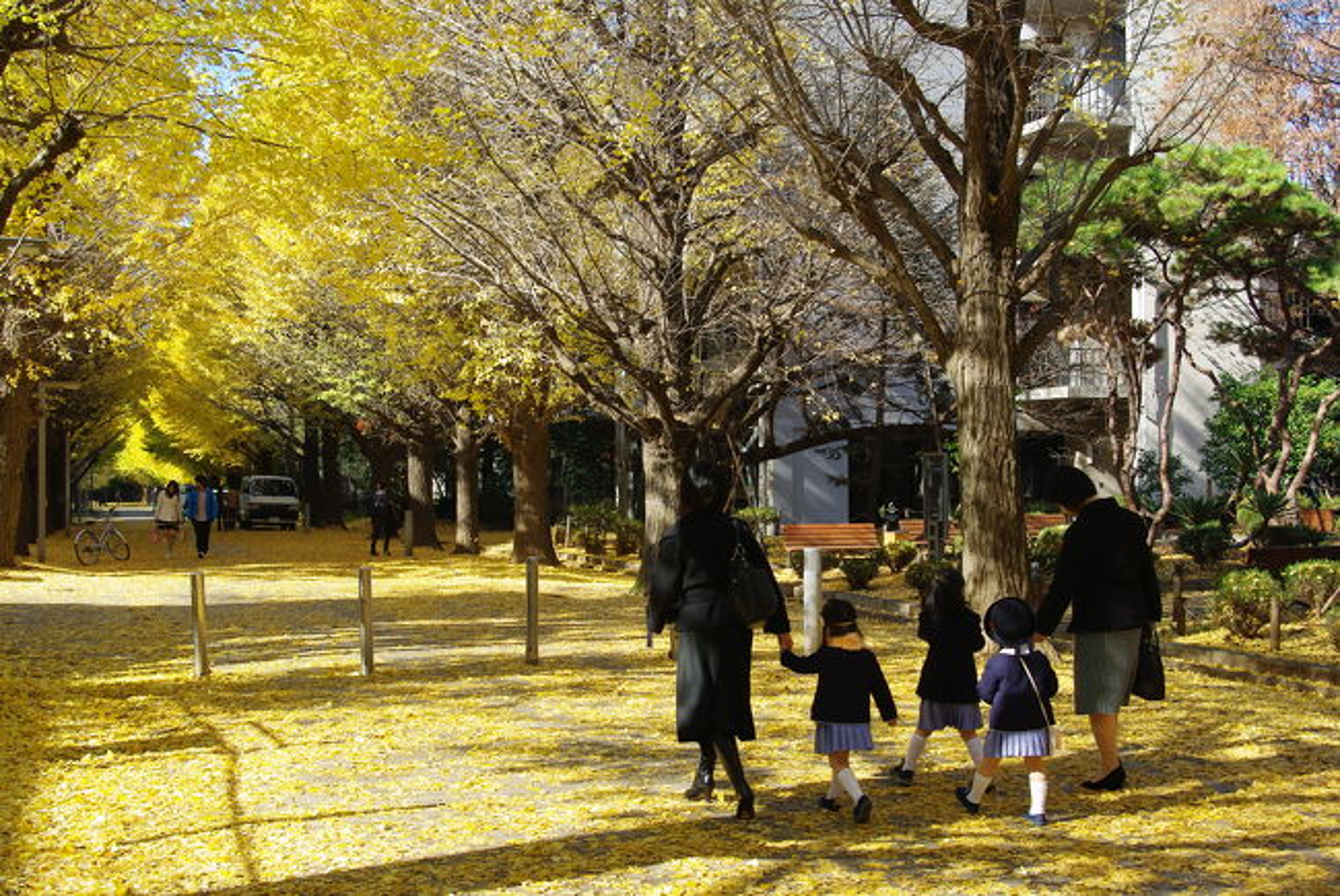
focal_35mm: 42
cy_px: 448
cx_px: 670
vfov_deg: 32.0
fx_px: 1565
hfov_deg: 46.4
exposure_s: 1/125
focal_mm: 28
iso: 200
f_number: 6.7
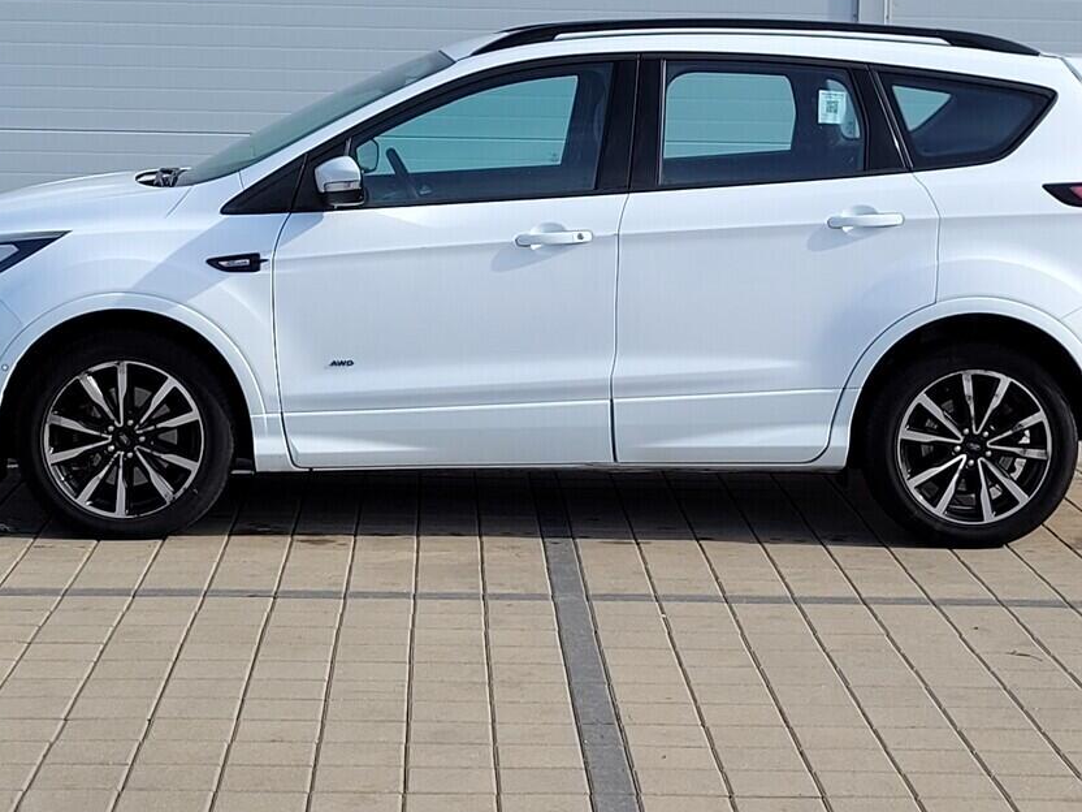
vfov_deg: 31.9
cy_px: 265
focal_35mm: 45
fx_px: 1407
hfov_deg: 42.1
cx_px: 541
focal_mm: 5.4
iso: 40
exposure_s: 1/1542
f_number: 1.8
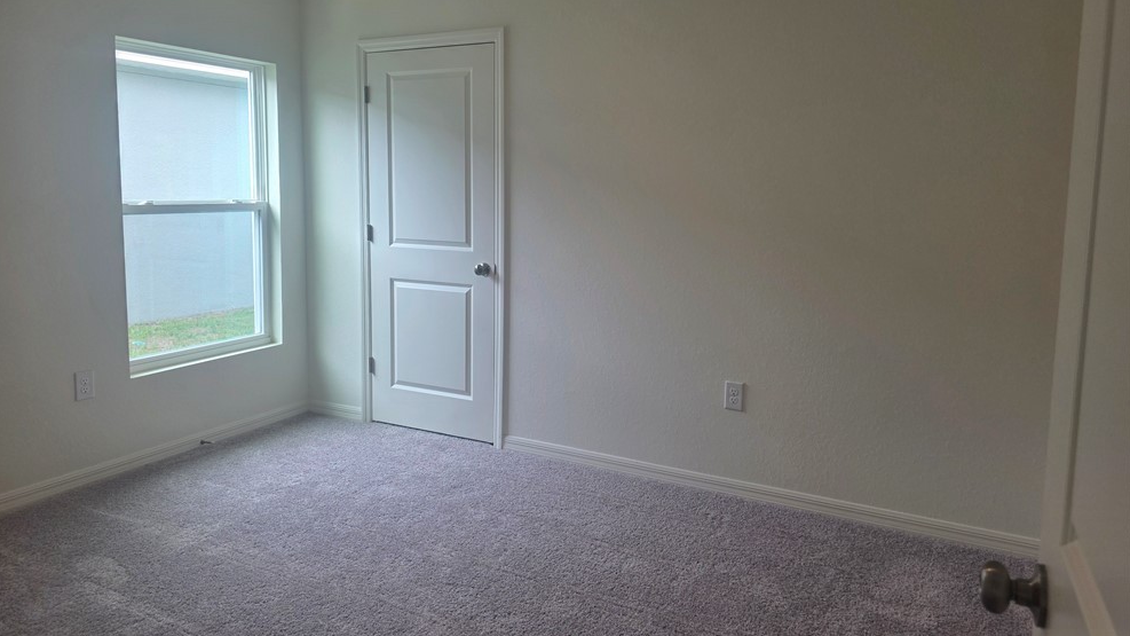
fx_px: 779
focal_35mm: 26
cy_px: 253
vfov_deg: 44.1
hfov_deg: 71.9
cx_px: 546
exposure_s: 1/120
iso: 50
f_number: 1.7
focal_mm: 6.3
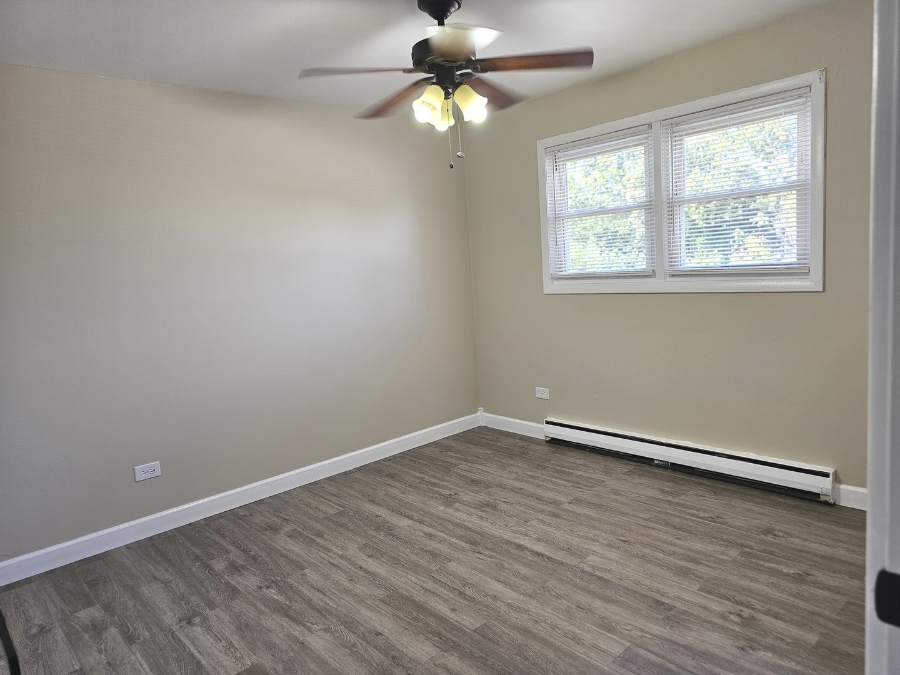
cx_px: 450
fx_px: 598
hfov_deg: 73.9
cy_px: 338
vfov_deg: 58.9
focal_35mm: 23
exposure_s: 1/120
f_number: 1.7
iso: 100
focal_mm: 6.3
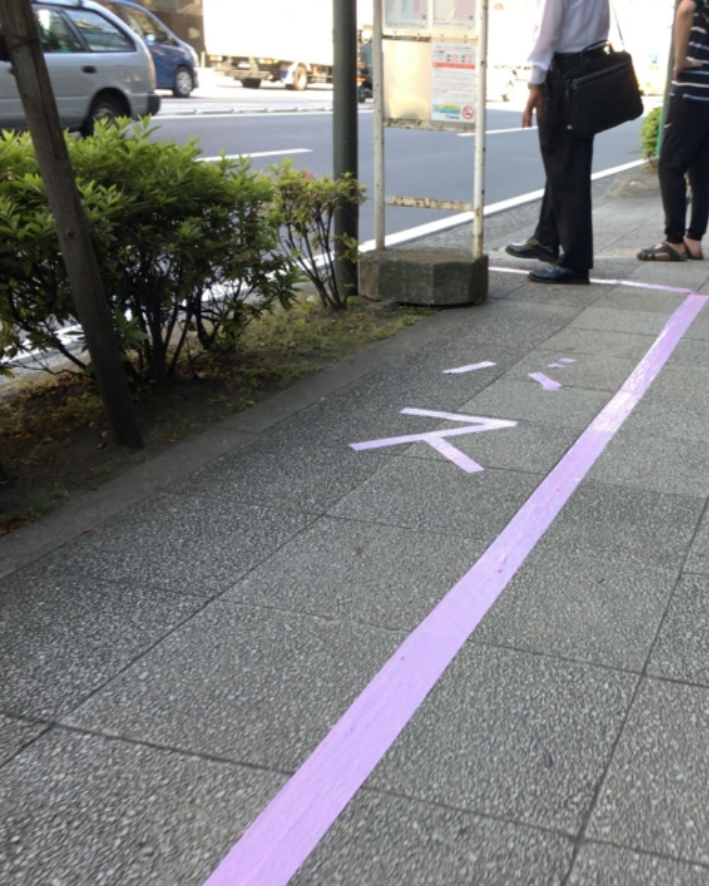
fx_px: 996
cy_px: 444
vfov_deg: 47.9
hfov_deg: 37.7
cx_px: 568
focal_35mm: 38
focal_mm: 4.15
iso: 32
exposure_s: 1/120
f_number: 2.2
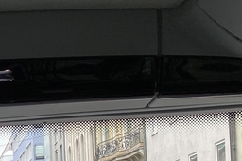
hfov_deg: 15.1
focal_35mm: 127
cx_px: -112
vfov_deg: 10.2
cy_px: 287
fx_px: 853
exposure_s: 1/122
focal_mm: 4.25
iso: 50
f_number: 1.8
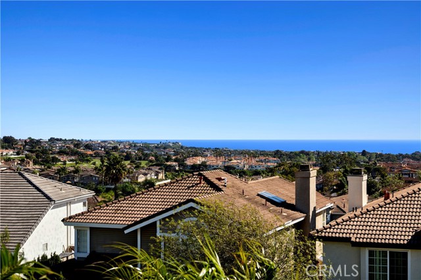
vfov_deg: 19.4
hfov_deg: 28.9
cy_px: 140
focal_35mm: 70
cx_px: 210
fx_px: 818
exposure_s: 1/80
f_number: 10
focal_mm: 70
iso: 100
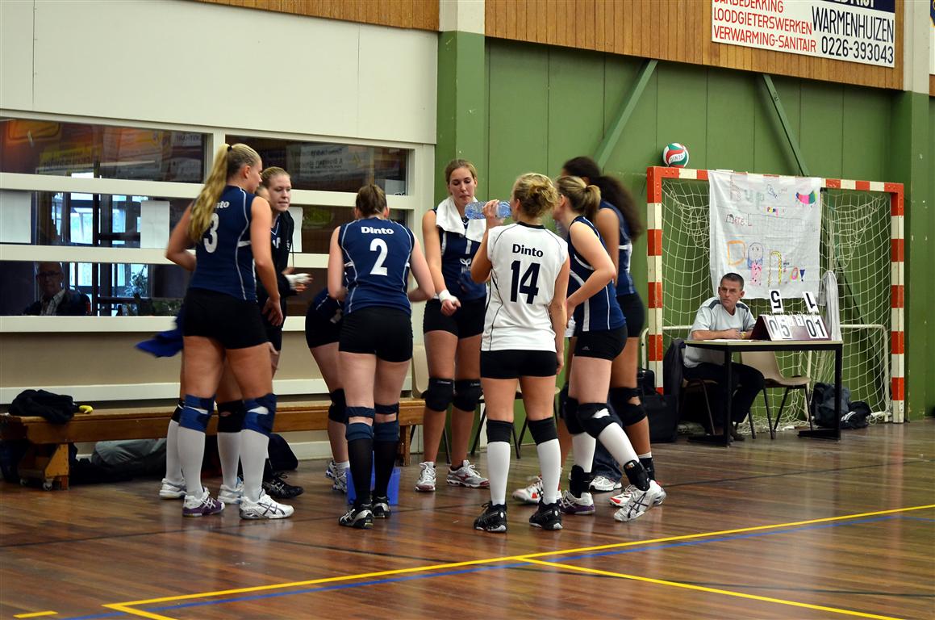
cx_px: 468
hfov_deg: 27.0
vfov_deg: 18.1
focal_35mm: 75
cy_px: 310
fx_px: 1944
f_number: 4.5
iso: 800
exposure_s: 1/40
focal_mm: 50
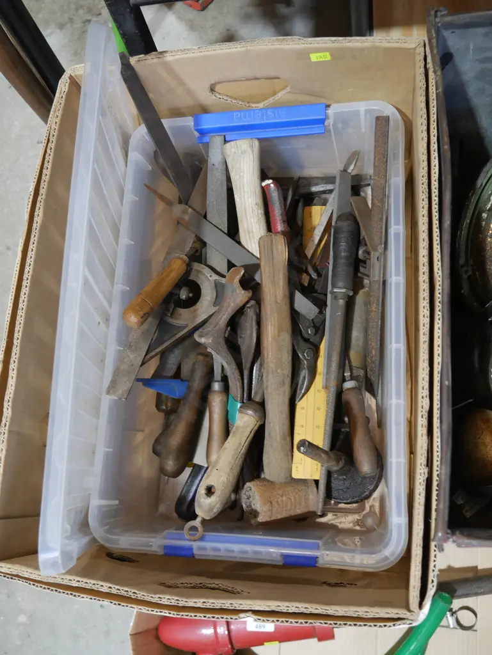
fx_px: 644
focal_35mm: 34
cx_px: 246
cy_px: 328
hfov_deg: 41.8
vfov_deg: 53.9
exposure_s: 1/60
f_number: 4
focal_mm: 17
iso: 500
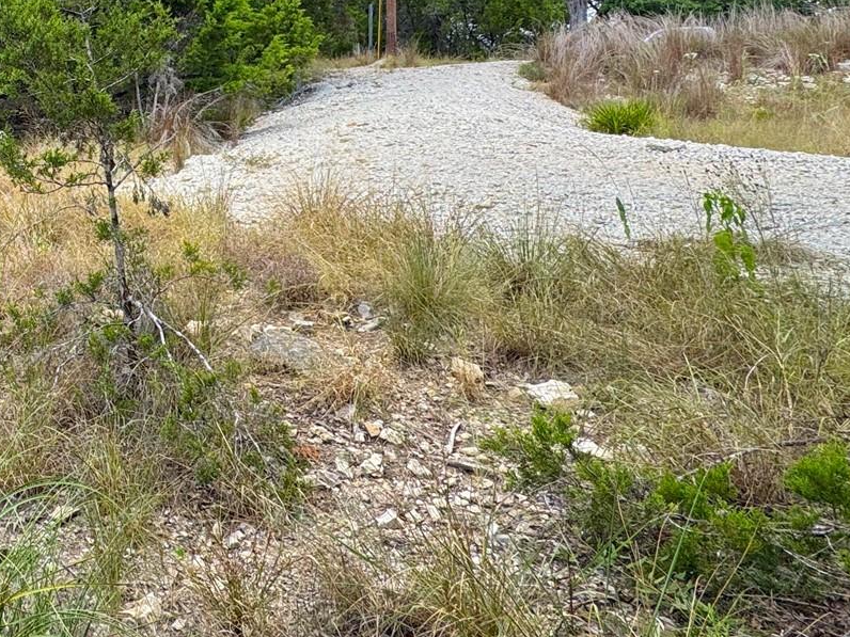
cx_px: -11
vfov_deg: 37.3
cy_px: 76
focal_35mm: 36
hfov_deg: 43.5
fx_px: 884
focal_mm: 2.22
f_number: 2.2
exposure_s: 1/476
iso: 40
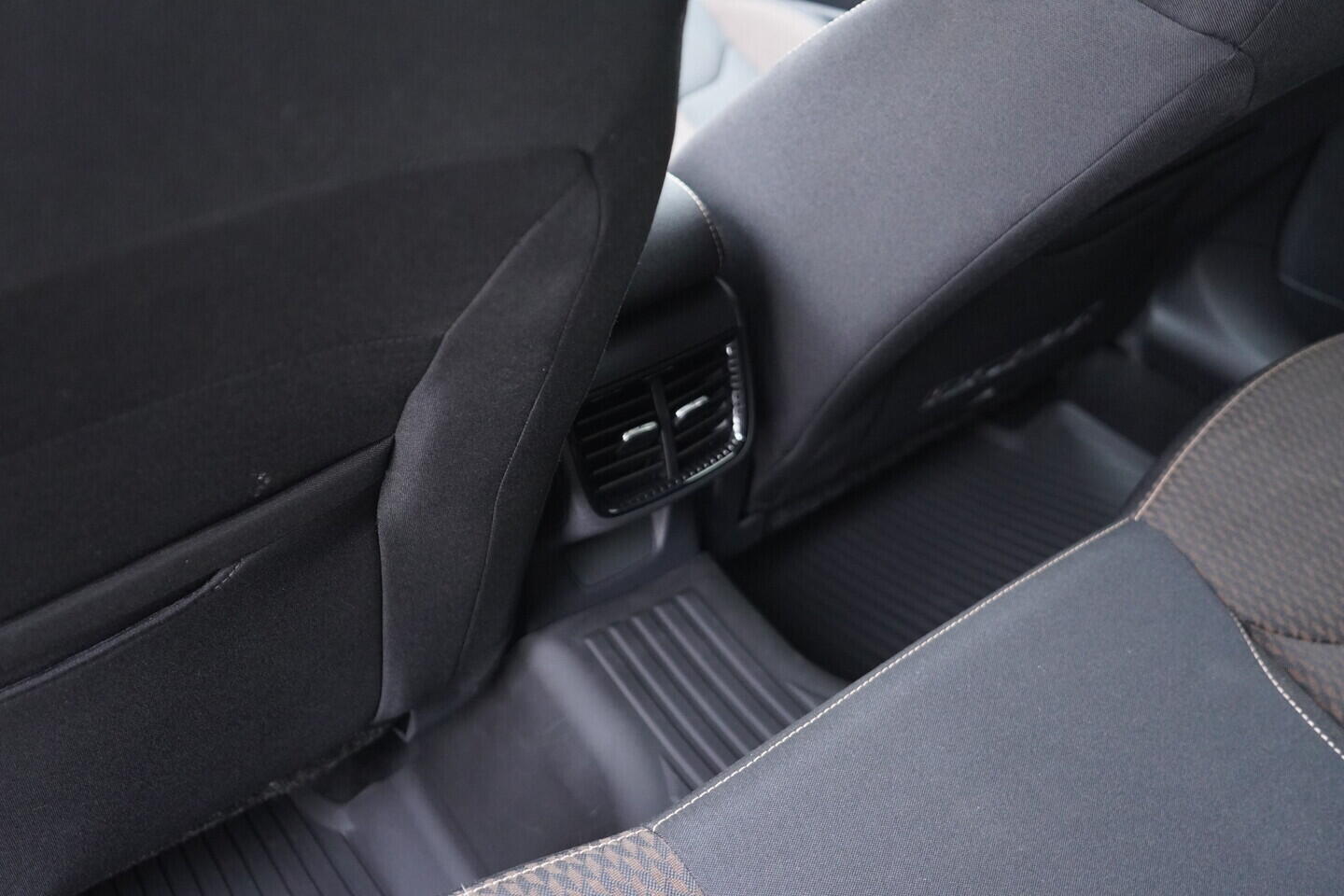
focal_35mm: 36
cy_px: 448
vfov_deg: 36.9
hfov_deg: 53.1
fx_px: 1344
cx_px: 672
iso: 2500
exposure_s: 1/40
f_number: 2.8
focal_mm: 24
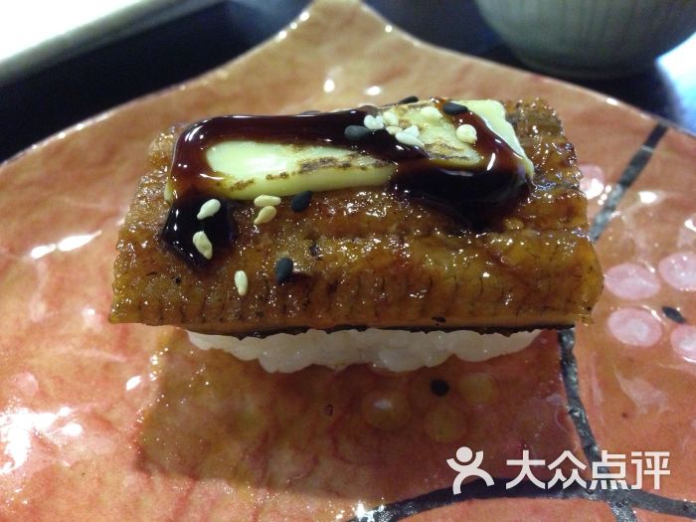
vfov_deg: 42.9
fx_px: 664
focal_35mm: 33
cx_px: 348
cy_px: 261
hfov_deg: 55.4
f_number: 2.4
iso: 500
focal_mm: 4.12
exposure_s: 1/15
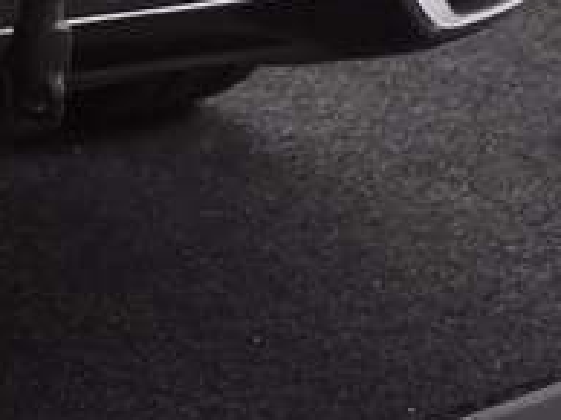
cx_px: -541
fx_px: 3829
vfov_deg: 6.1
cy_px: -433
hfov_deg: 8.0
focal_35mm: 237
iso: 1600
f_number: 4.5
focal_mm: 31
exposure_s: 1/80
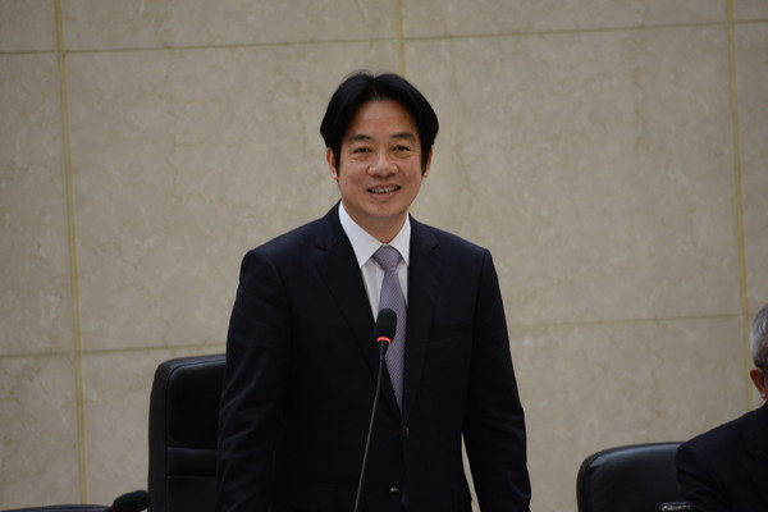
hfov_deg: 5.2
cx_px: 384
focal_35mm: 400
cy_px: 256
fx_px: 8533
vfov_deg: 3.4
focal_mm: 400
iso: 2500
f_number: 5.6
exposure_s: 1/125
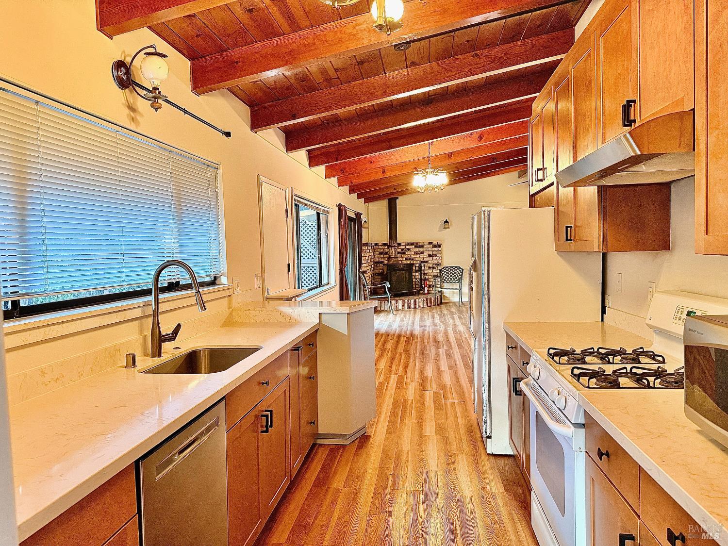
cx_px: 364
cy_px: 273
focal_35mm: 24
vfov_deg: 56.8
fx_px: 505
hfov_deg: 71.6
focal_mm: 6.76
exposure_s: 1/60
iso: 400
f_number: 1.78
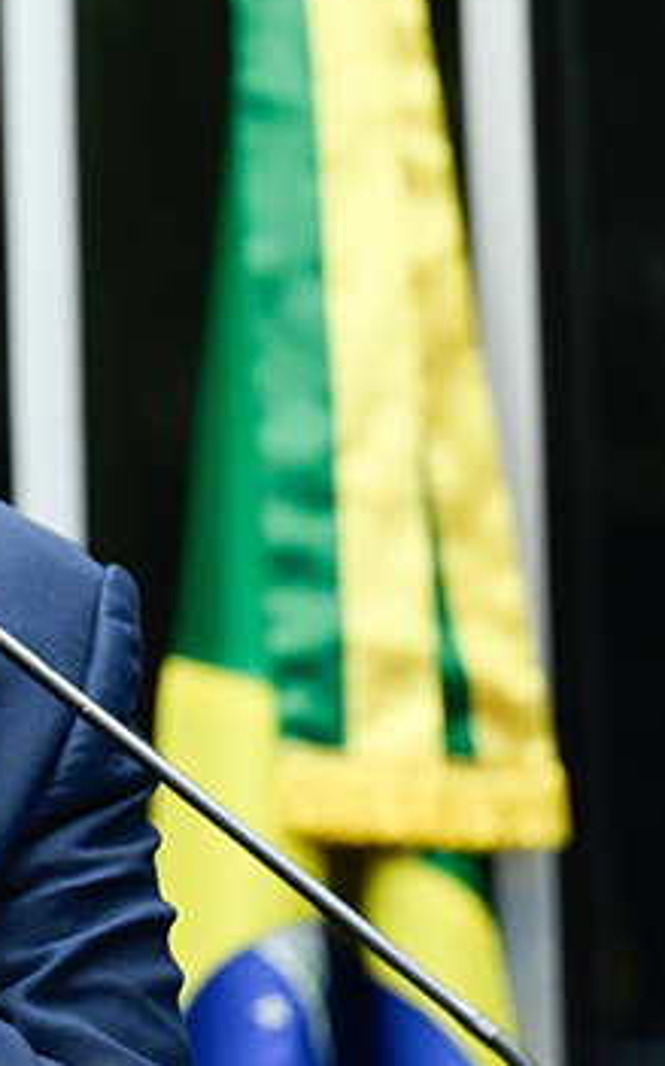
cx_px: -389
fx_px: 8333
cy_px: 528
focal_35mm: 287
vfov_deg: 7.3
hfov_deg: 4.5
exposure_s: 1/160
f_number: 2.8
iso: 3200
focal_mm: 115
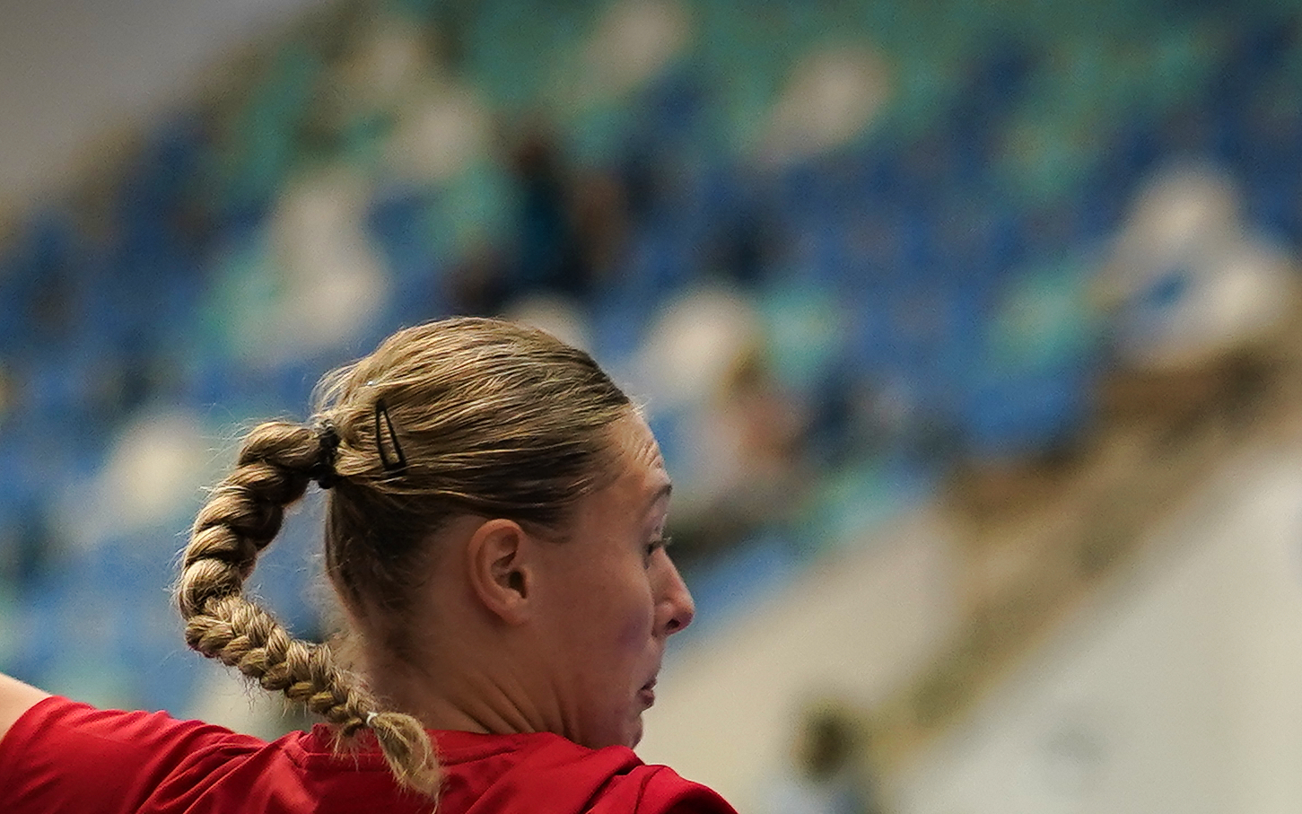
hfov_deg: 6.0
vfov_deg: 3.7
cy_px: 1072
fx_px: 12455
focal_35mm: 351
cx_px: 640
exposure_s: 1/800
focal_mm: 85
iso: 800
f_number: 2
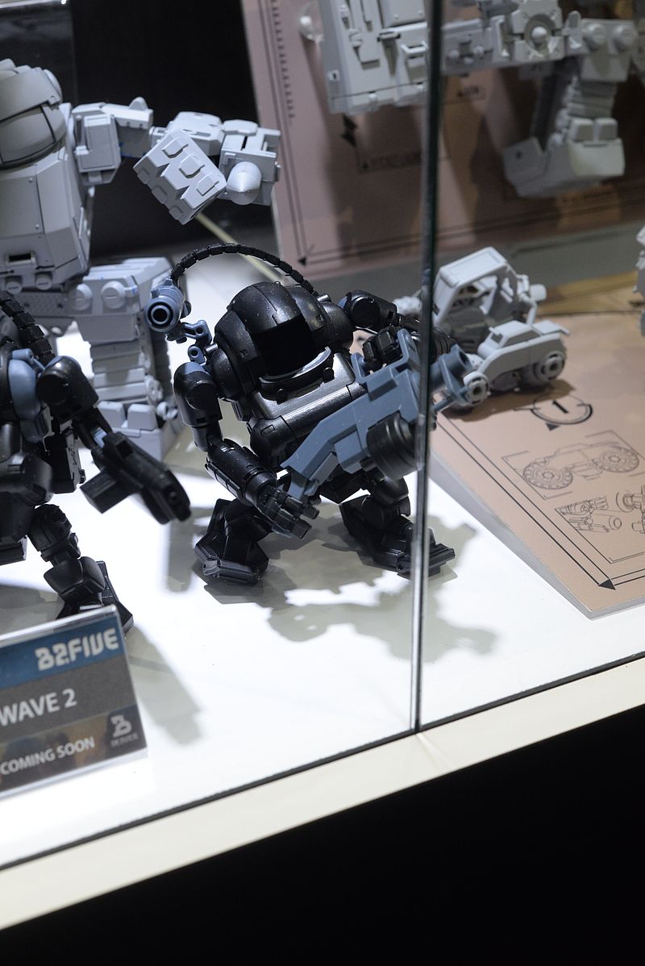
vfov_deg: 39.6
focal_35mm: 50
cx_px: 322
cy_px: 483
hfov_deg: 27.0
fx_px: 1342
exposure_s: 1/100
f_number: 6.3
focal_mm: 50
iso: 2000
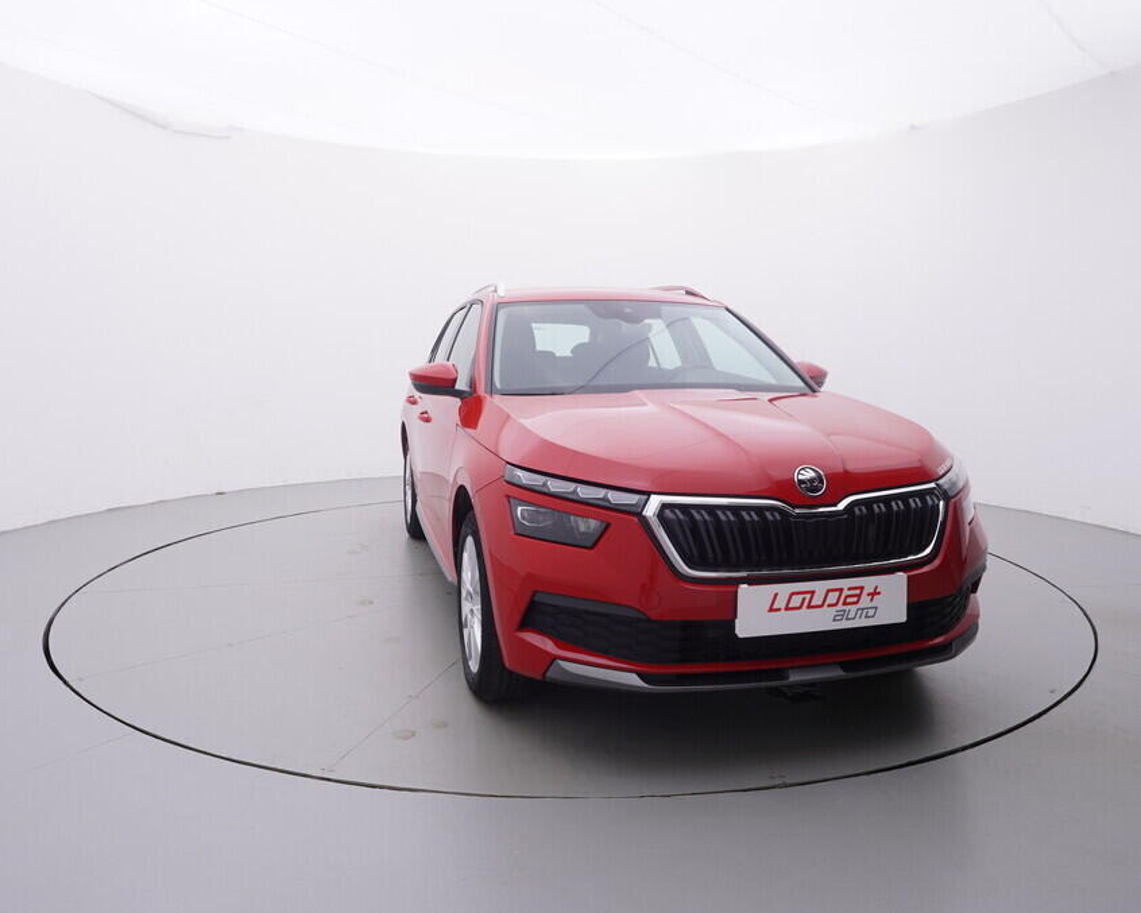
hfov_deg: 66.9
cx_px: 562
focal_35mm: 26
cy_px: 453
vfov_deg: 55.7
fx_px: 864
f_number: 5
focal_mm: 15
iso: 200
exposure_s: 1/80
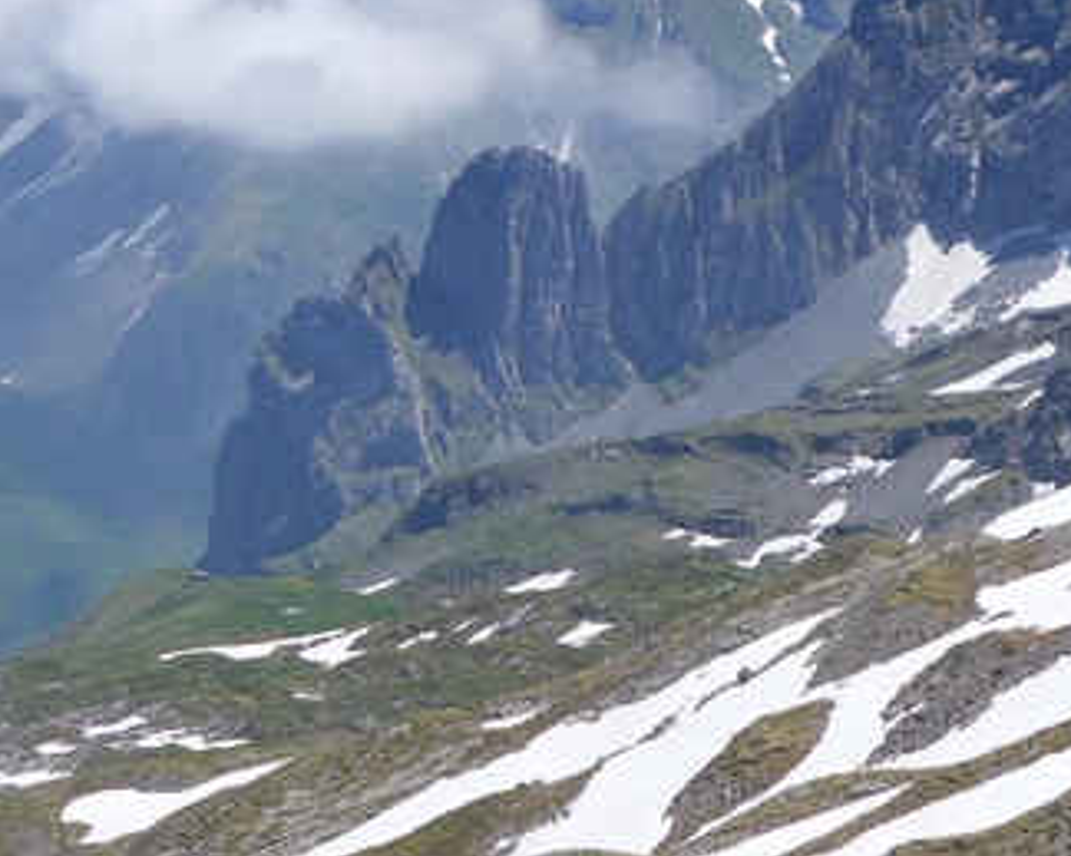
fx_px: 4626
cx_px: 418
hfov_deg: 13.2
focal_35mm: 146
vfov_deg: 10.5
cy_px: 66
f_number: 3.2
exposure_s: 1/1600
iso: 80
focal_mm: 13.7
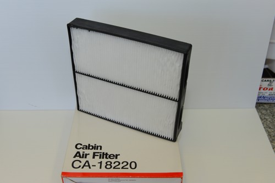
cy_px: 92
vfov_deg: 30.5
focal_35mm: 44
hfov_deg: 44.5
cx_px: 138
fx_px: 336
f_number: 8
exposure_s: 1/250
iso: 2800
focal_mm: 44
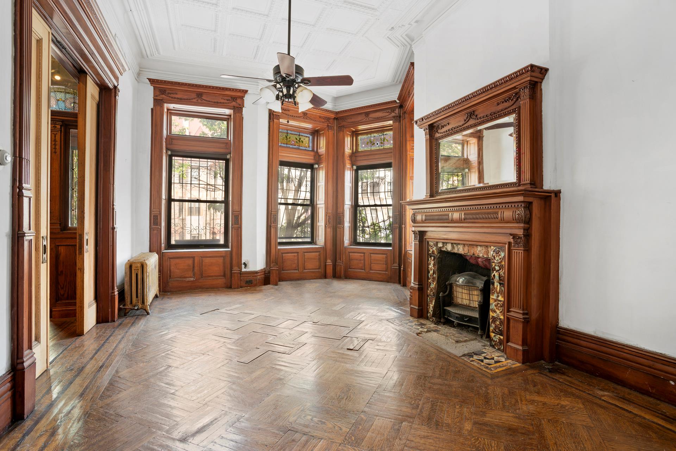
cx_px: 338
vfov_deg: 70.4
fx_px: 319
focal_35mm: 17
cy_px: 226
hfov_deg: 93.3
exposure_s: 3.2
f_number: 8
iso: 100
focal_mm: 17
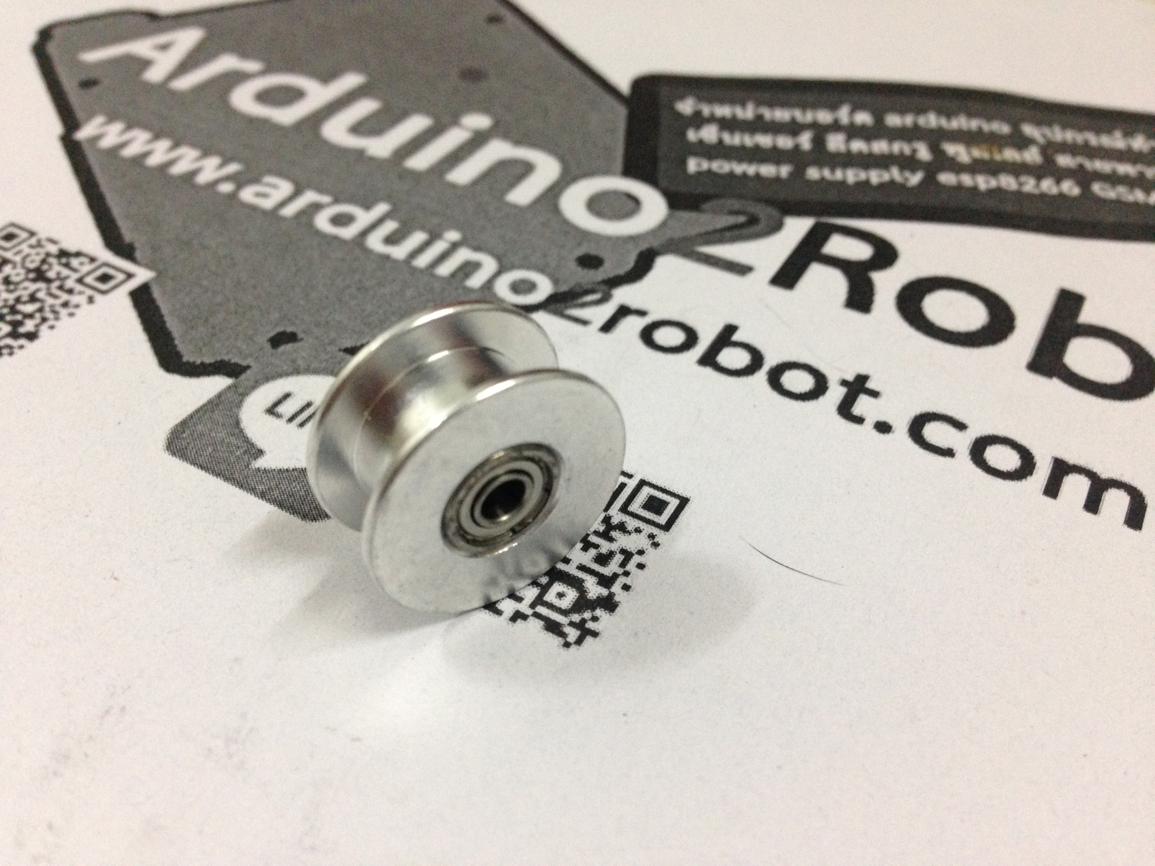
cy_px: 433
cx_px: 578
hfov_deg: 55.4
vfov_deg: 42.9
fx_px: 1101
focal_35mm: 33
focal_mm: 4.12
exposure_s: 1/20
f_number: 2.4
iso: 250
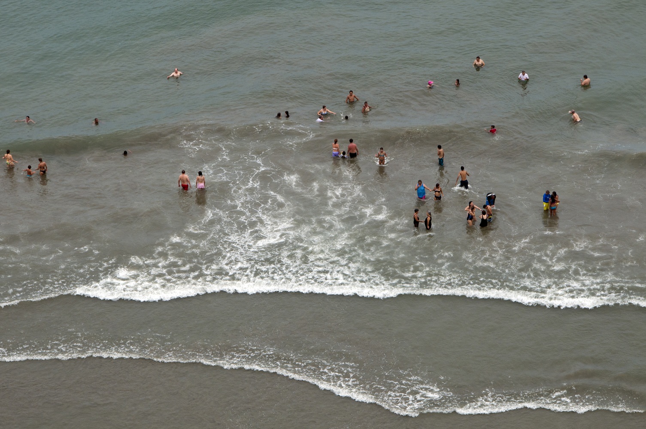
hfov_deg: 13.1
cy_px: 214
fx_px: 2823
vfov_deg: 8.7
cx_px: 323
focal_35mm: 158
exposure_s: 1/250
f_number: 20
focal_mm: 105
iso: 500
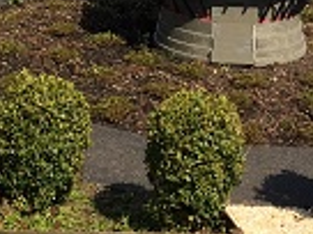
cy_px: -200
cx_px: -5
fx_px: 1311
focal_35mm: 145
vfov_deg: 9.7
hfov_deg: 13.4
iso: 32
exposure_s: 1/2053
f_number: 2.2
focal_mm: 4.15
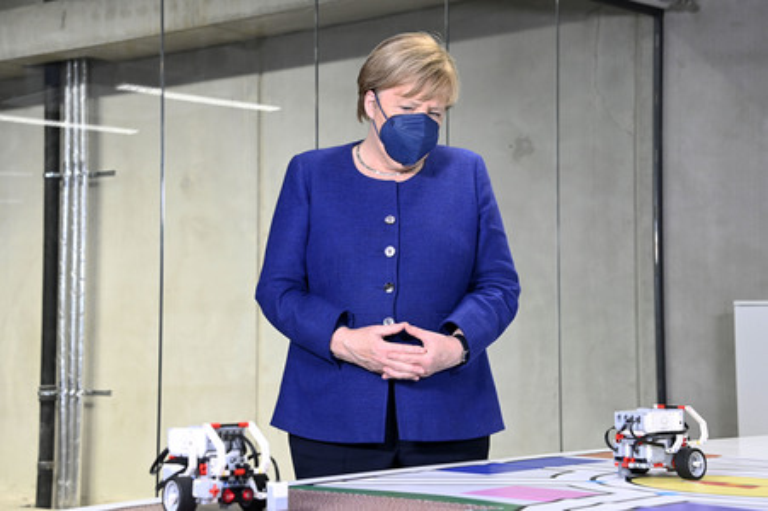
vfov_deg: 21.9
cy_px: 256
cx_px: 384
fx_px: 1322
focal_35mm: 62
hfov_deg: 32.4
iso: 4000
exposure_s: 1/250
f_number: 6.3
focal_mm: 62
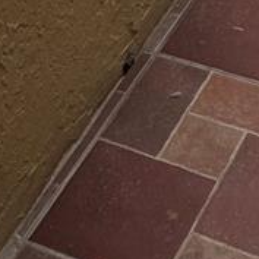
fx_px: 1219
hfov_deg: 12.1
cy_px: -528
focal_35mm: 144
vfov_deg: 9.4
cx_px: 123
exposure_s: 1/3413
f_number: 1.78
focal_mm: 6.76
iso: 80
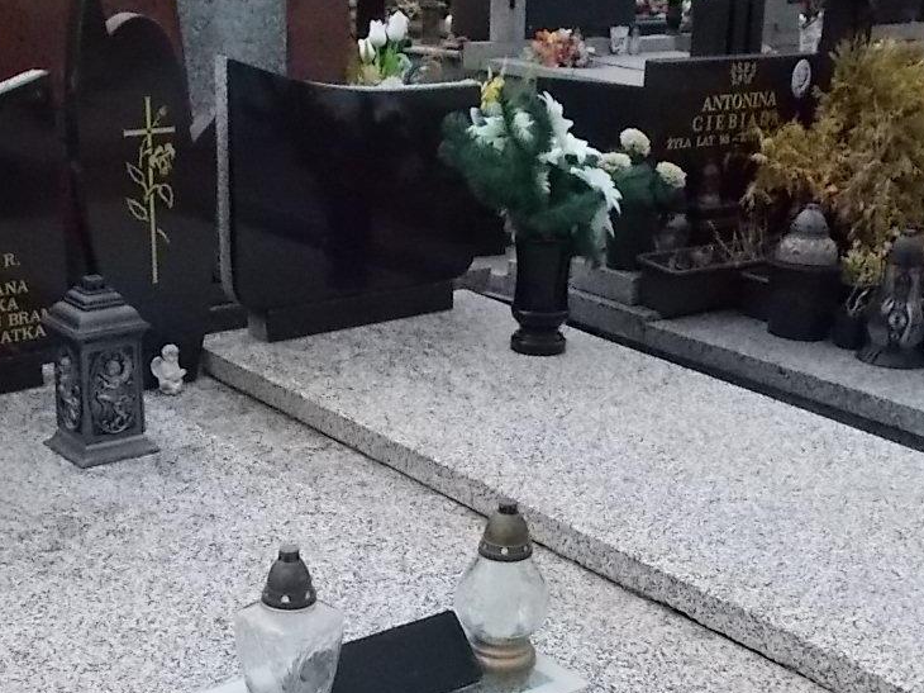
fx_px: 1521
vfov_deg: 25.4
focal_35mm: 57
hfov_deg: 33.8
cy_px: 504
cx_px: 425
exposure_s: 1/1000
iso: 400
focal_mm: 4.6
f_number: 8
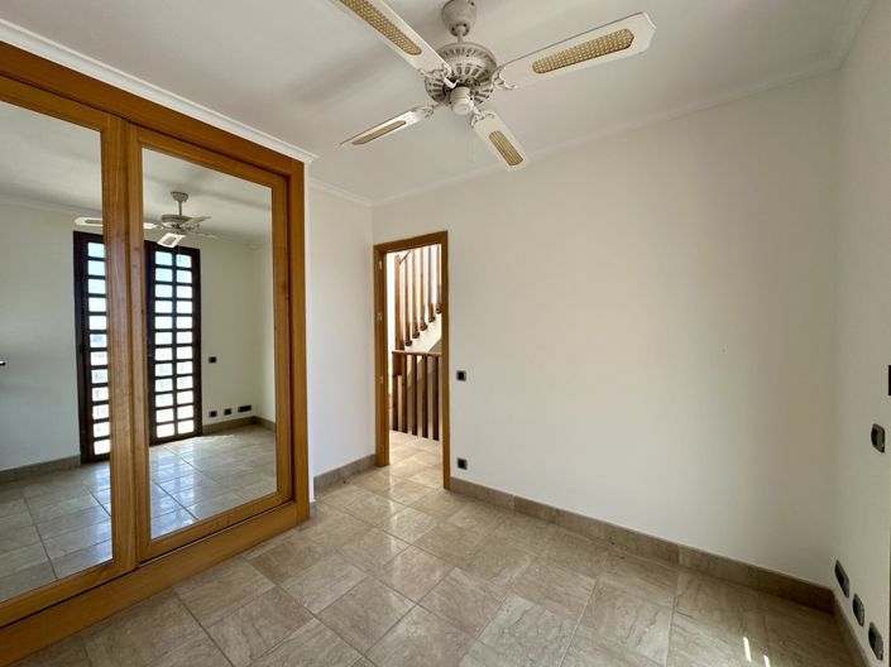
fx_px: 360
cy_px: 334
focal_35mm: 14
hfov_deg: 102.1
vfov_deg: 85.6
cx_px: 446
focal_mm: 2.22
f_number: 2.2
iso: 64
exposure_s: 1/121
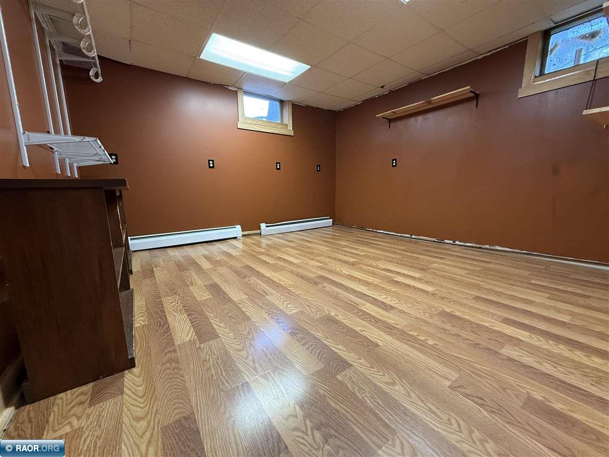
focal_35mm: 14
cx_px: 304
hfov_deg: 102.1
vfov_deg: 85.7
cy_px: 228
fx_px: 246
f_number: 2.2
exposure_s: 1/60
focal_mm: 2.22
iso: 250
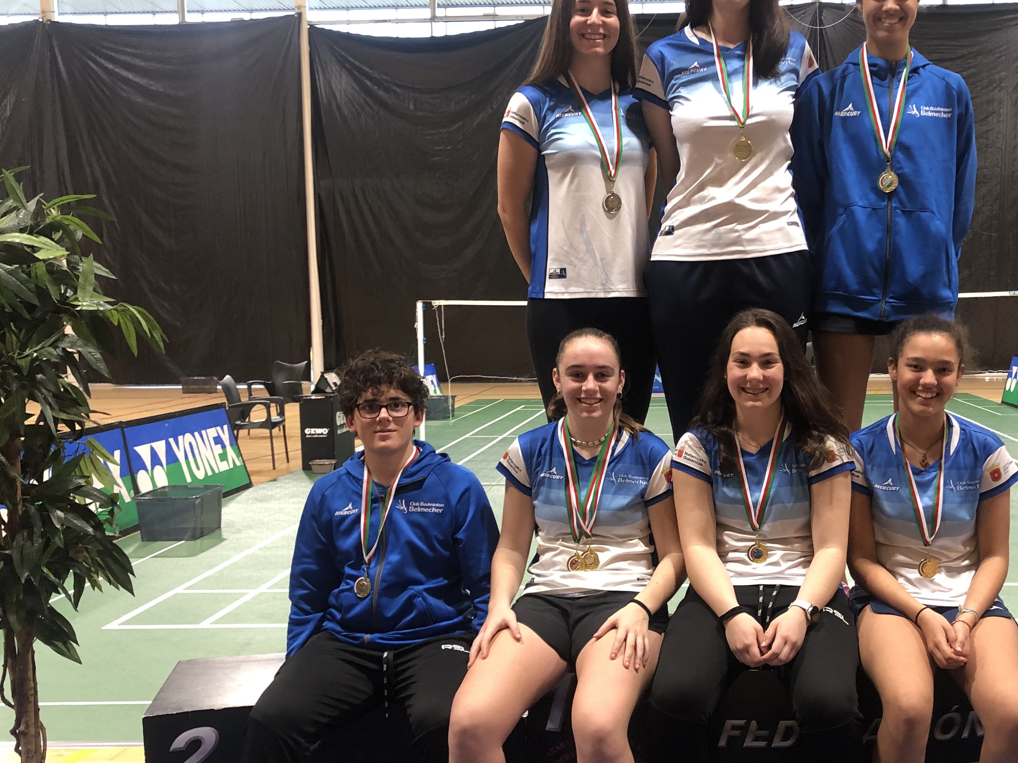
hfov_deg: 44.3
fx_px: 1235
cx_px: 653
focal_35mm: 42
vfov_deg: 34.3
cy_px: 450
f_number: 1.8
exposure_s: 1/17
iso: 50
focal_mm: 4
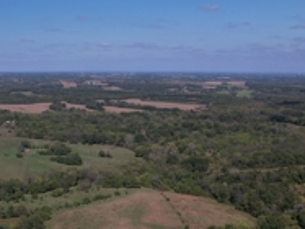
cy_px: 196
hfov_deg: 35.5
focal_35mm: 51
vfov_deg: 27.7
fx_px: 449
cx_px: 36
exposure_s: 1/100
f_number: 2.8
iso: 100
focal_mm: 8.38
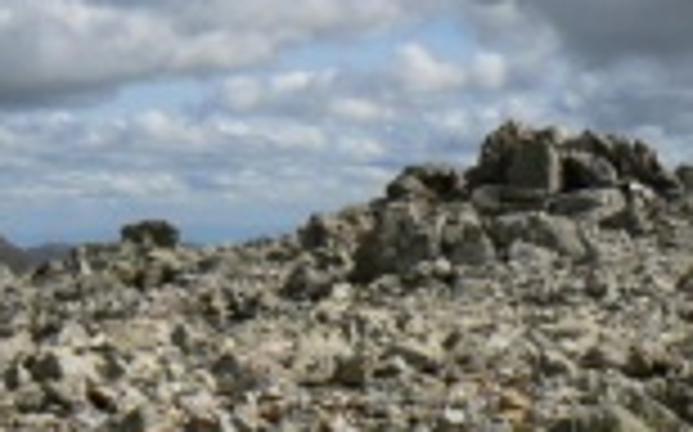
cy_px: 212
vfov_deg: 12.2
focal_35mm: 107
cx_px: 99
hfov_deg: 19.2
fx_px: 2019
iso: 80
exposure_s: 1/640
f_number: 8
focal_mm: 6
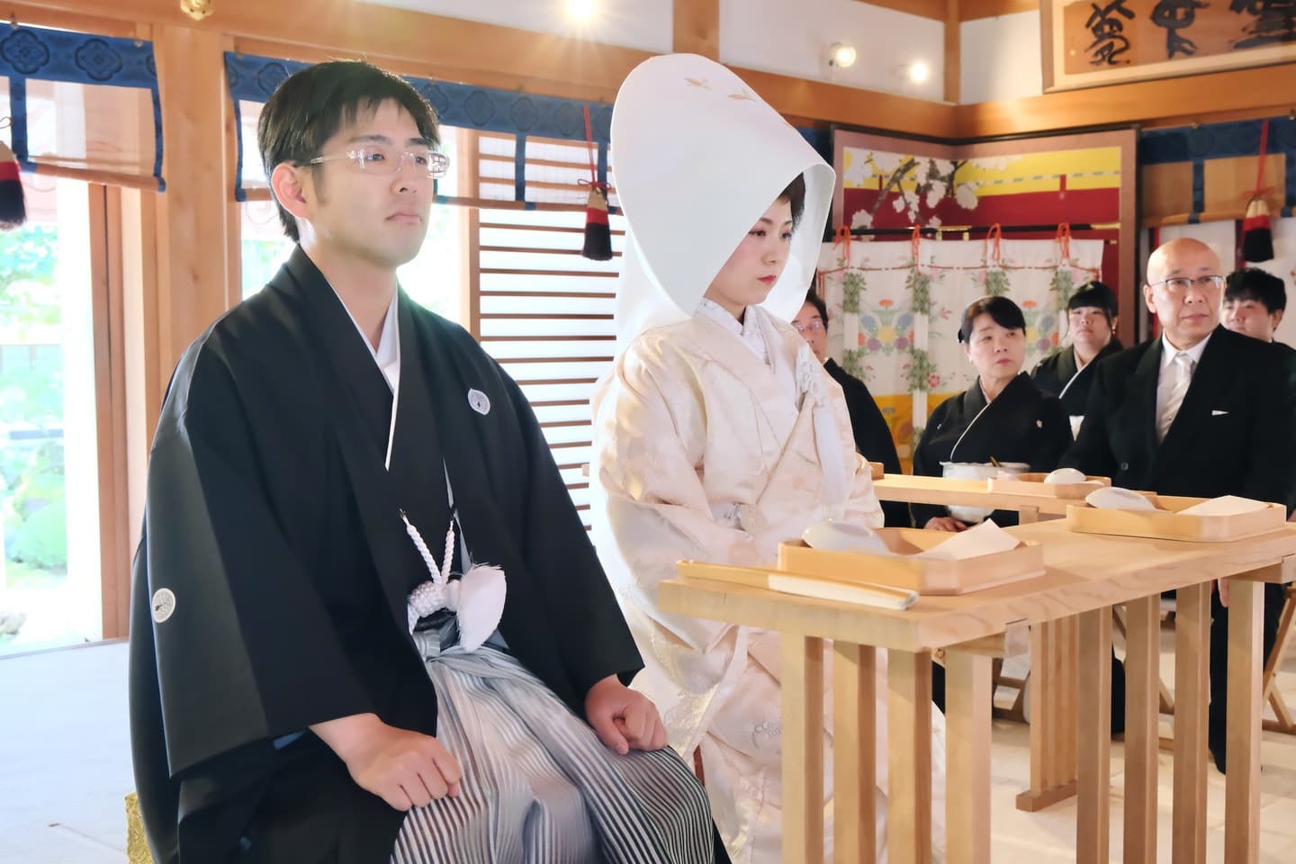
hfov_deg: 49.6
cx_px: 648
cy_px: 432
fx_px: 1404
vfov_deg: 34.2
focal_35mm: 39
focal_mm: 26
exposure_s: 1/60
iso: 3200
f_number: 5.6
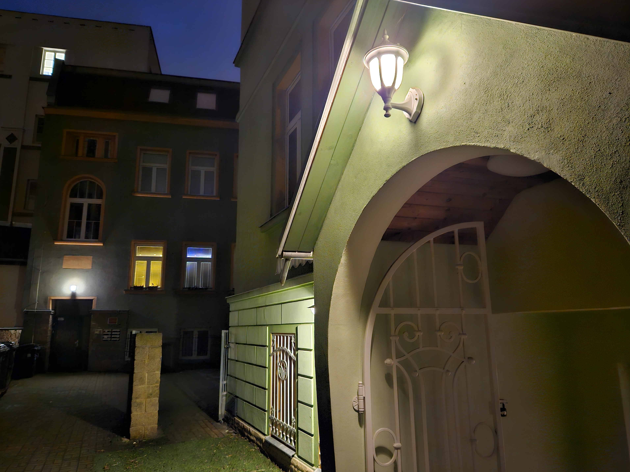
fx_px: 437
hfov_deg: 71.6
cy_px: 236
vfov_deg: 56.8
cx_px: 303
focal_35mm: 24
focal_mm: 5.4
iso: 1600
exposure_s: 1/17
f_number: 1.8
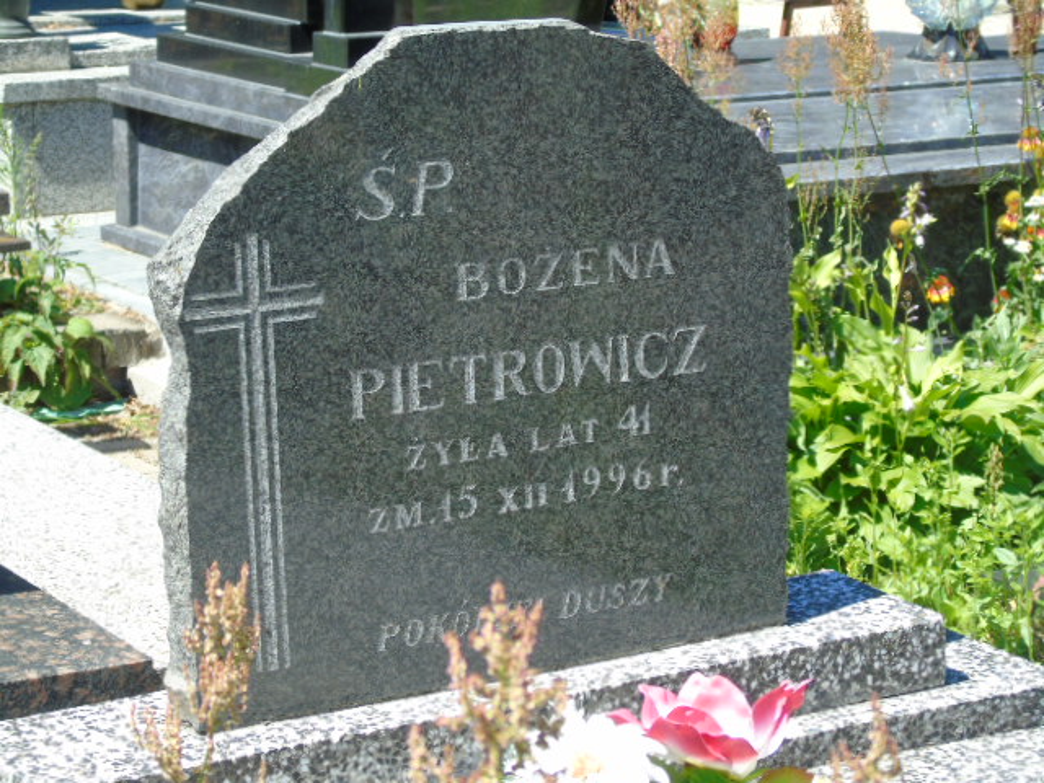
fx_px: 3257
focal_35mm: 108
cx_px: 522
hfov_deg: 18.2
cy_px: 392
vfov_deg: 13.7
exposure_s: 1/200
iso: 80
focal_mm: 19
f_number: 4.4
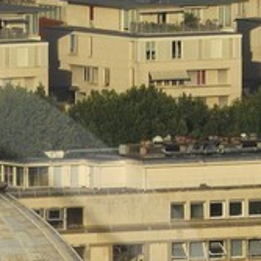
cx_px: -297
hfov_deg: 0.5
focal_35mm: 3657
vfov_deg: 0.5
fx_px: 31196
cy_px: 650
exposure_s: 1/640
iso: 100
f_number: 7.1
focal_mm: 300
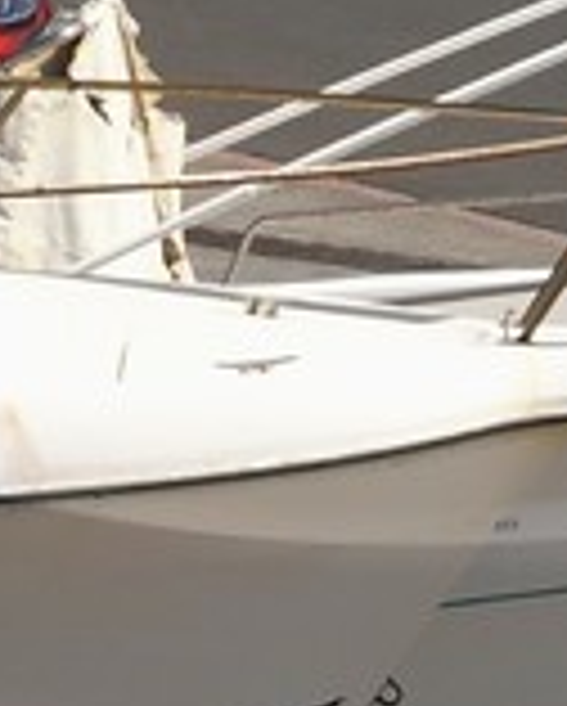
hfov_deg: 3.1
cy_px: -1108
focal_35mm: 497
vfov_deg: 3.8
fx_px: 10405
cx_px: 418
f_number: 14
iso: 200
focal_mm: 52
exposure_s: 1/250
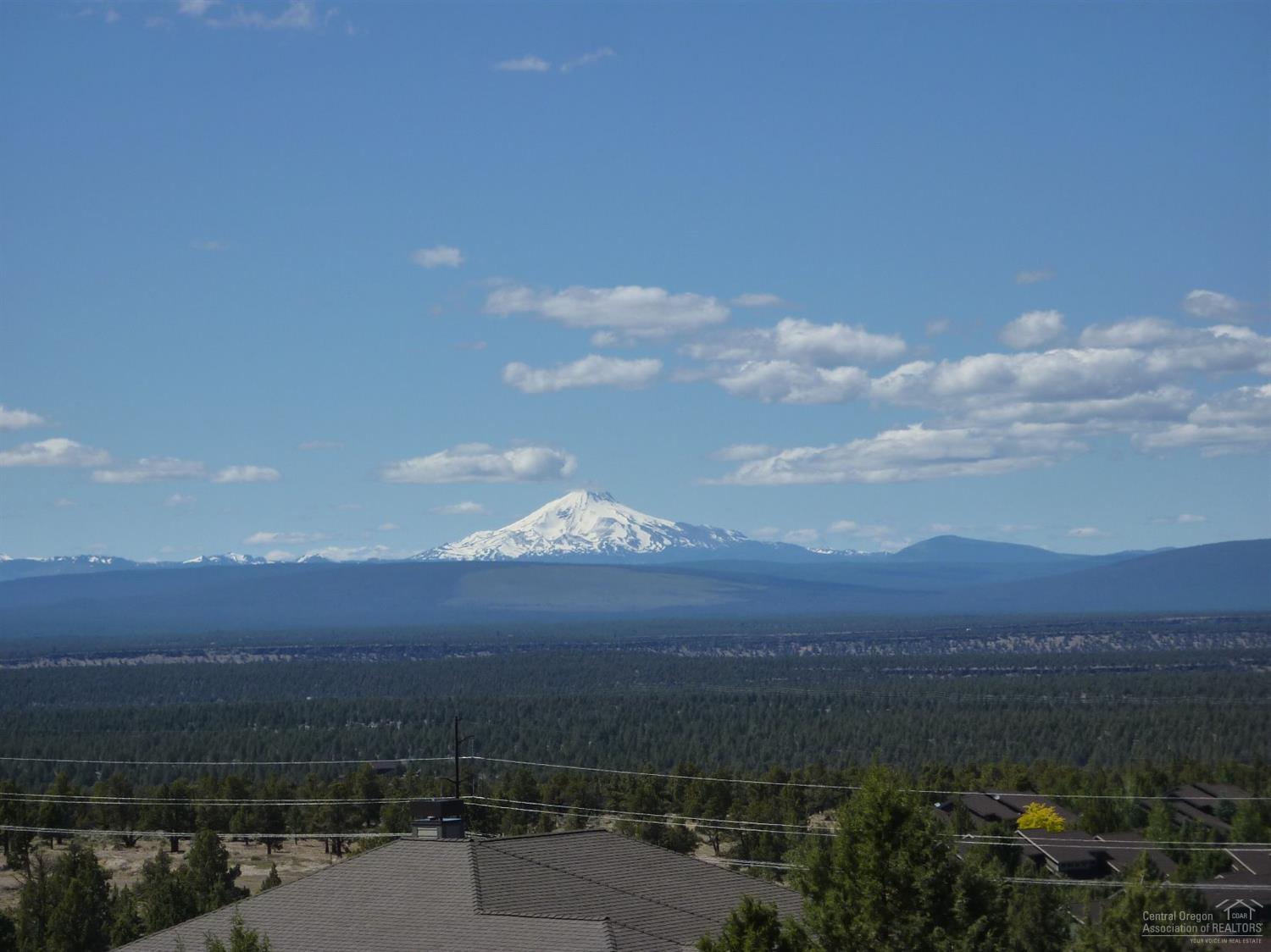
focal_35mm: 104
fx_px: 3817
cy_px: 476
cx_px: 636
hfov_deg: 18.9
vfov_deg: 14.2
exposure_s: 1/800
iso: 125
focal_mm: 17
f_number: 5.6
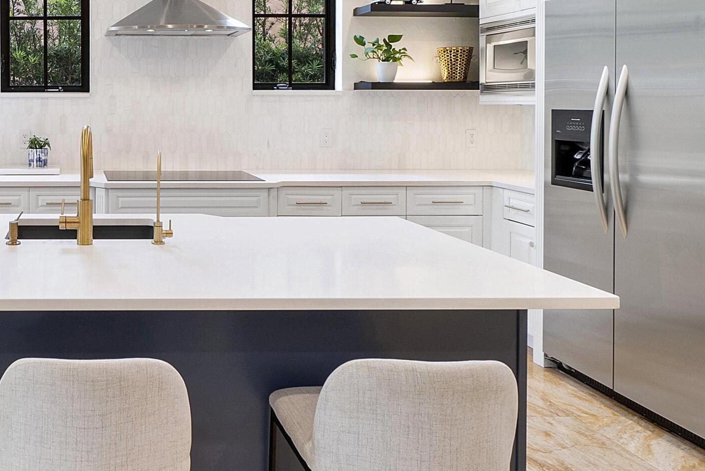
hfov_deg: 52.9
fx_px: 627
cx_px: 97
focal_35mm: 32
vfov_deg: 39.7
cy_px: 105
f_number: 11
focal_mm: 10
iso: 160
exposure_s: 1/6
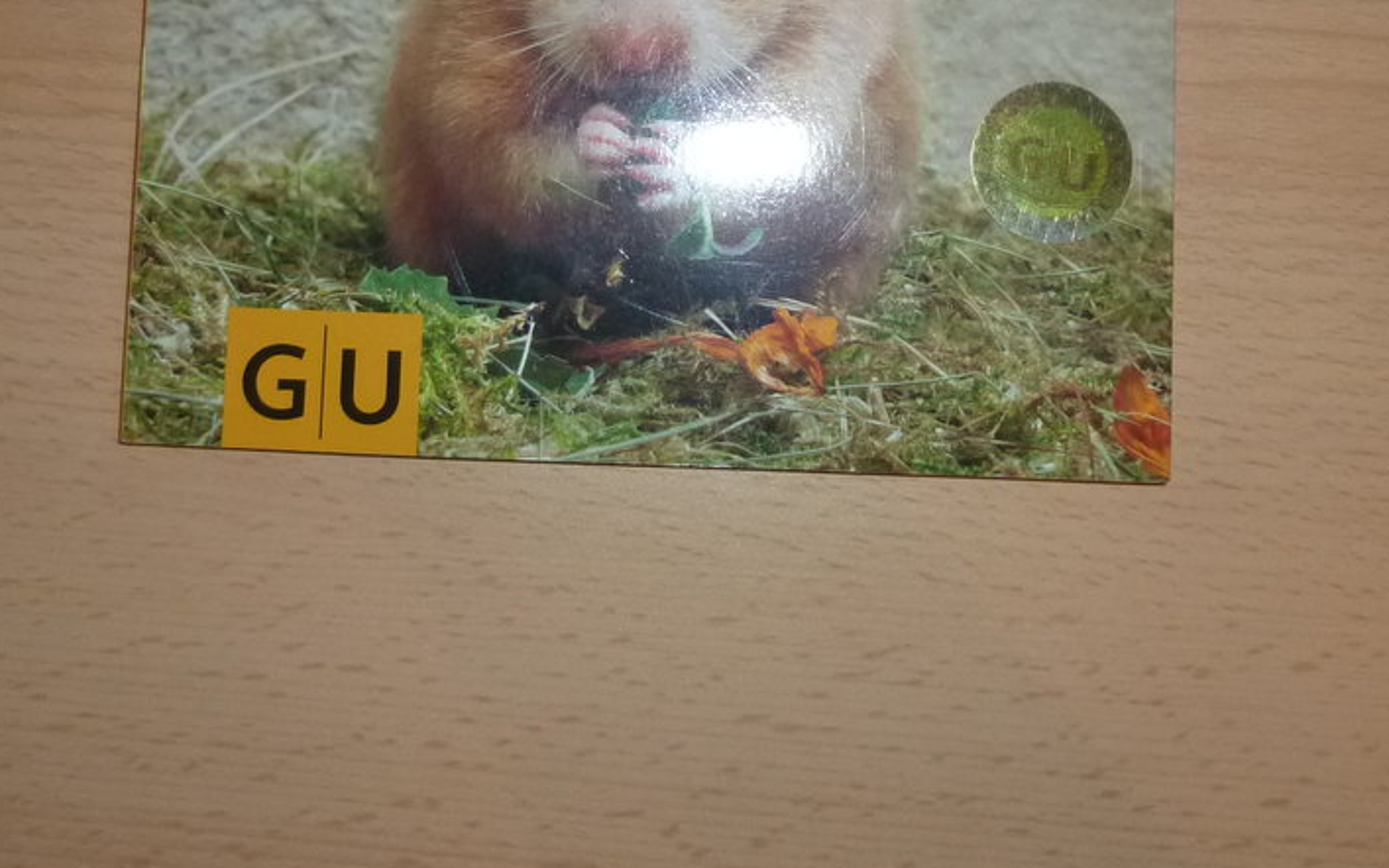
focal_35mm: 50
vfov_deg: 24.9
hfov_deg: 40.3
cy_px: 41
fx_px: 1893
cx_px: 653
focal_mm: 4.5
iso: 200
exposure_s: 1/60
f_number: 3.3
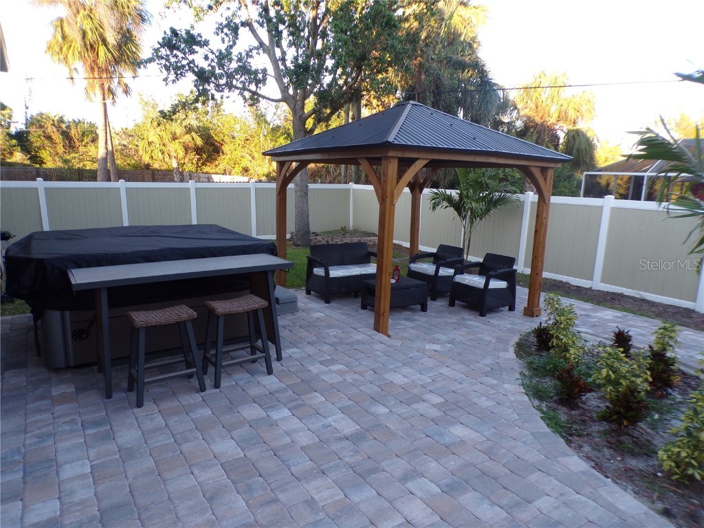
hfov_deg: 71.6
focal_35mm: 24
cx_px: 352
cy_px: 264
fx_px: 488
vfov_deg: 56.8
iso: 80
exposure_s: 1/50
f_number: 4.3
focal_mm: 4.3
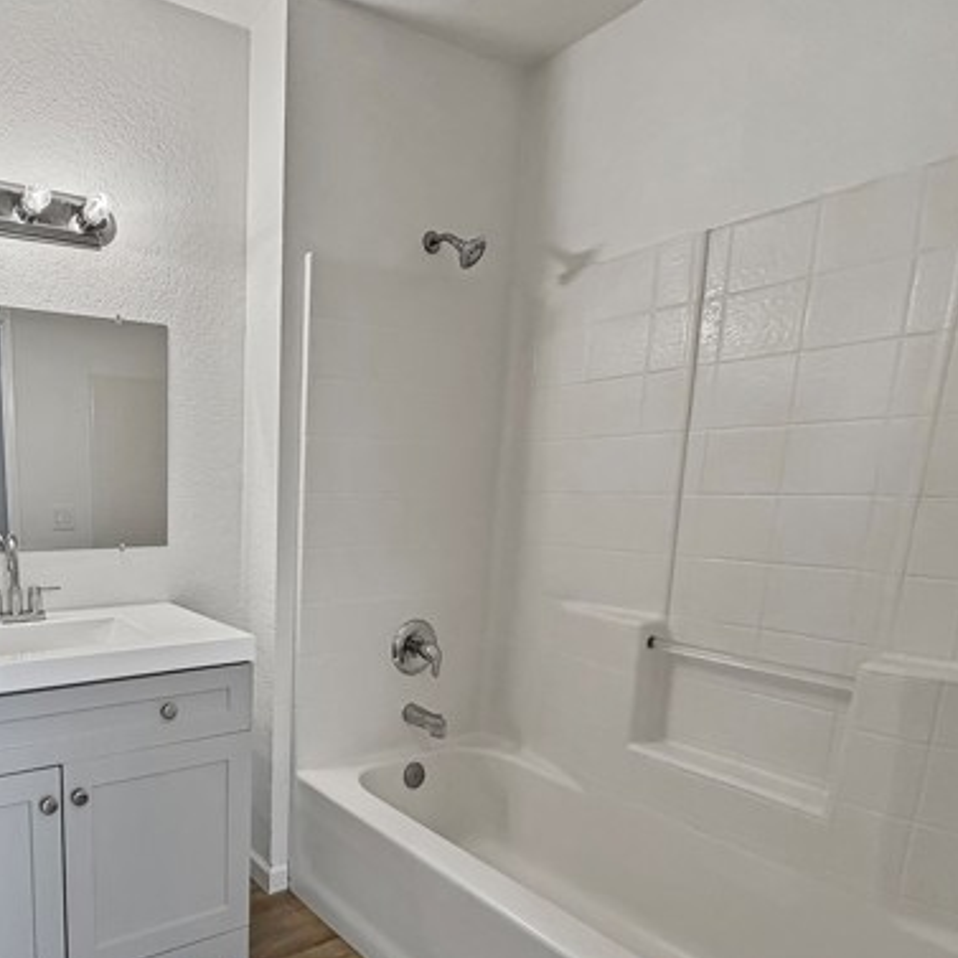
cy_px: 590
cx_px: 175
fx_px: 658
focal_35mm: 21
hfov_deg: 64.9
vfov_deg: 71.1
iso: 100
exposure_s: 1/120
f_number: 2.2
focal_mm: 2.22
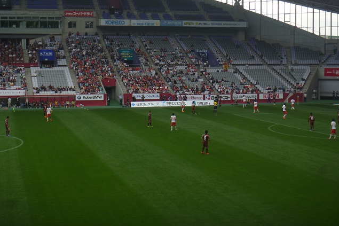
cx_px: 170
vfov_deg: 20.9
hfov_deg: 31.0
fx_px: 612
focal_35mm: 65
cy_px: 116
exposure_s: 1/160
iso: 80
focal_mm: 11
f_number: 3.9
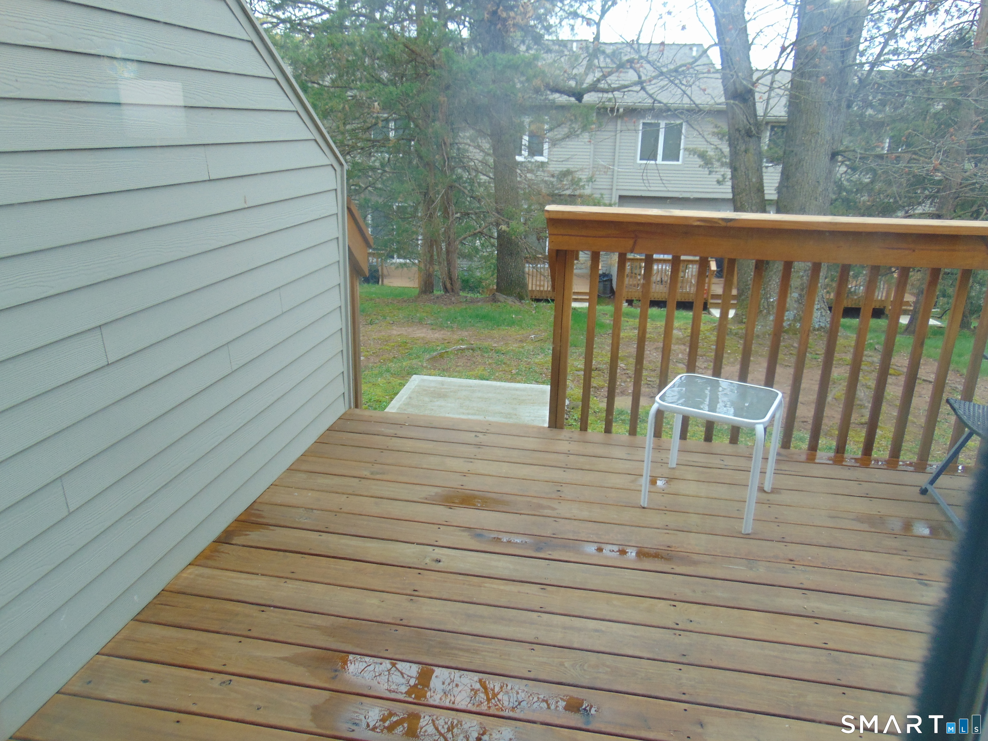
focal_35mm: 25
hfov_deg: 69.4
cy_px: 370
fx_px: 714
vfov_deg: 54.9
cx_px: 494
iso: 80
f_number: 3
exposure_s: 1/50
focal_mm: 4.5
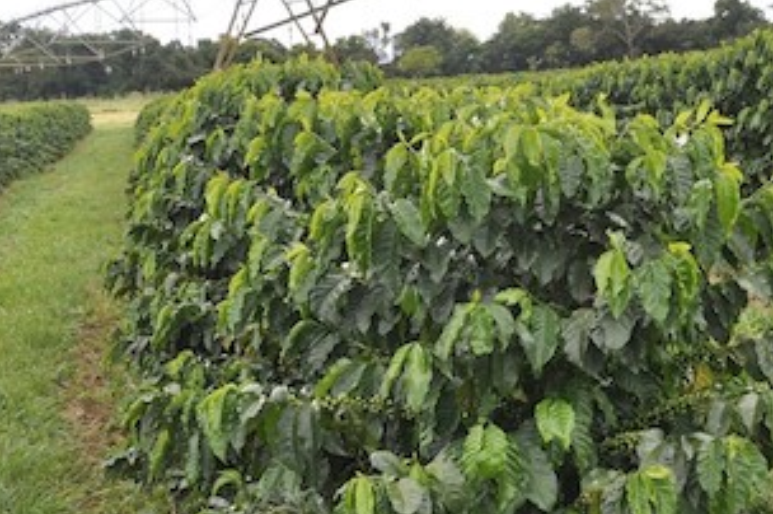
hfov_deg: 29.0
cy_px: 209
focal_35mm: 69
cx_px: 529
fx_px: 1480
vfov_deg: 19.7
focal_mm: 28
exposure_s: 1/100
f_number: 10
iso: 200
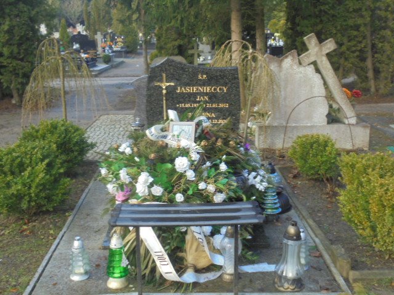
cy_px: 148
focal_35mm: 43
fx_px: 489
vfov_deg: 33.6
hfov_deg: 43.9
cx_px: 197
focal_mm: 7.8
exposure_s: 1/60
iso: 100
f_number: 4.5
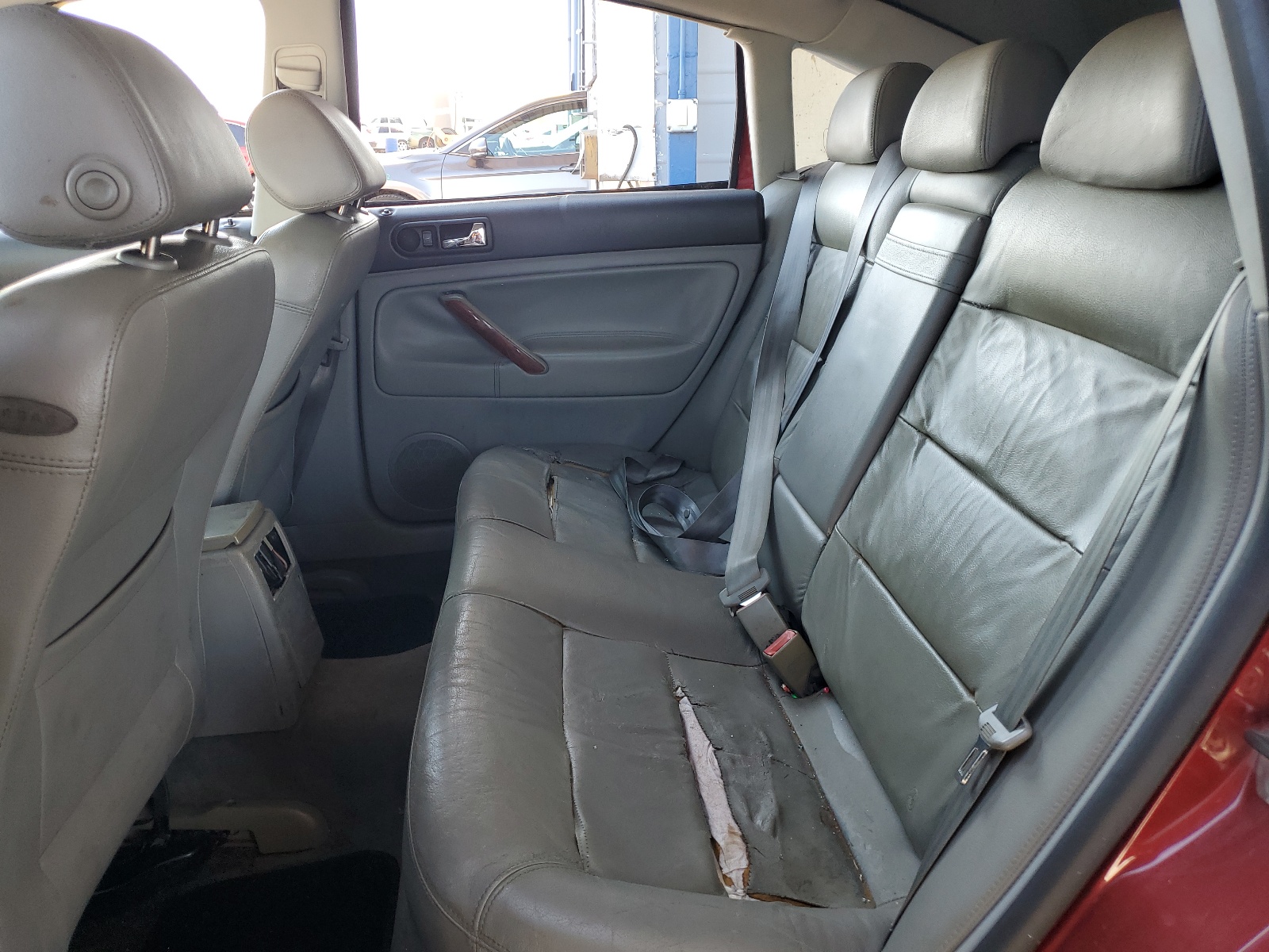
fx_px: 953
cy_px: 476
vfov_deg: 53.1
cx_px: 634
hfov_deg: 67.3
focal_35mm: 26
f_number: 1.5
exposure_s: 1/125
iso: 50
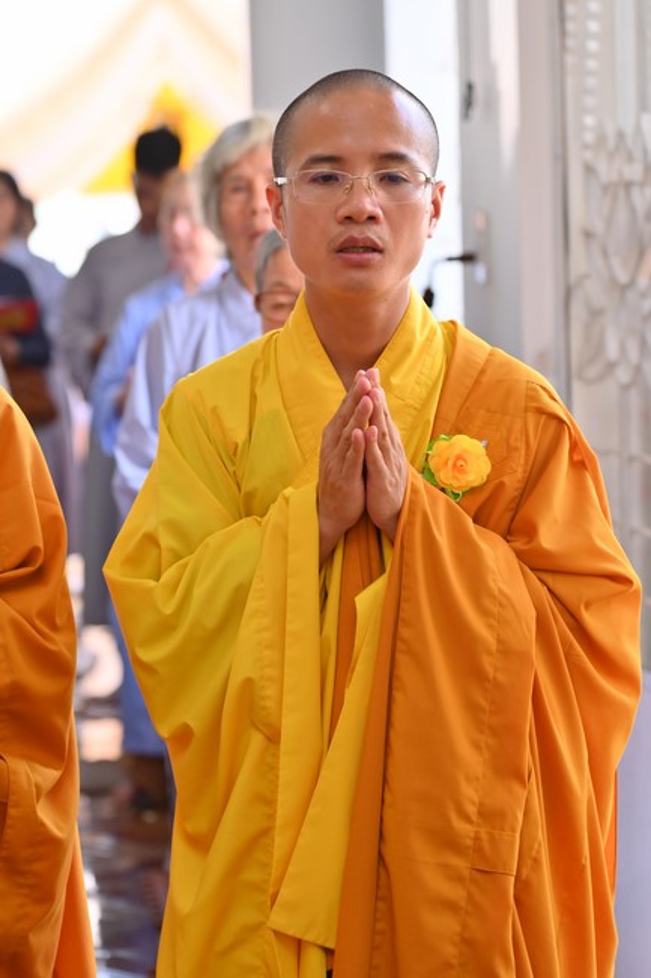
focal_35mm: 120
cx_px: 326
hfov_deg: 11.4
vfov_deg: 17.1
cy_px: 489
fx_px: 3256
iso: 400
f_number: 5
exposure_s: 1/125
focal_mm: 120
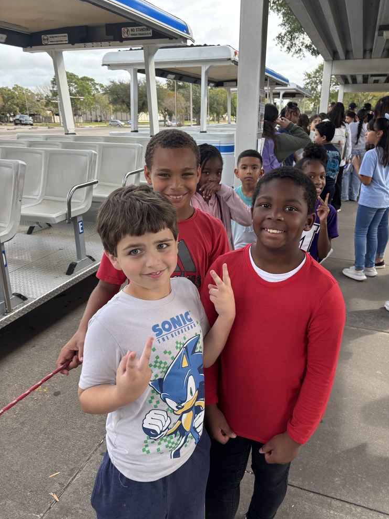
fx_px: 404
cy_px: 250
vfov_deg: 65.3
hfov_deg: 51.4
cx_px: 201
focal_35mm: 27
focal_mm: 5.96
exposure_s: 1/373
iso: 50
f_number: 1.6
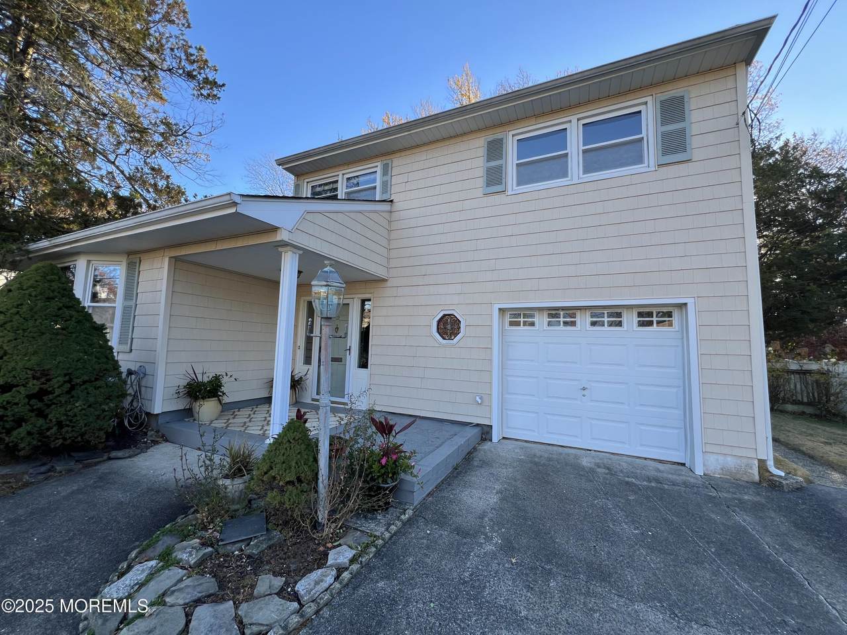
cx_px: 424
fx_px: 318
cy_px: 318
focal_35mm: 13
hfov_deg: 106.2
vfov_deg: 89.9
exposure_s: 1/229
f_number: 1.8
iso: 32
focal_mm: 1.57
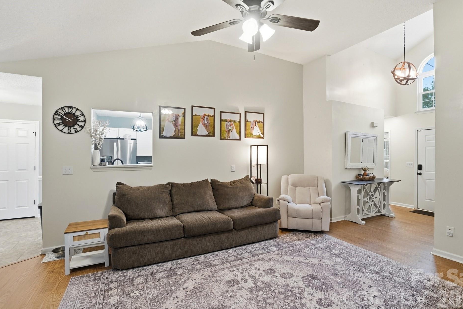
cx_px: 241
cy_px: 152
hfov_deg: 96.7
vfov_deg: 73.7
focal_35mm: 16
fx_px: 206
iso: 100
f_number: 4
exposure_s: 1/125
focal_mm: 10
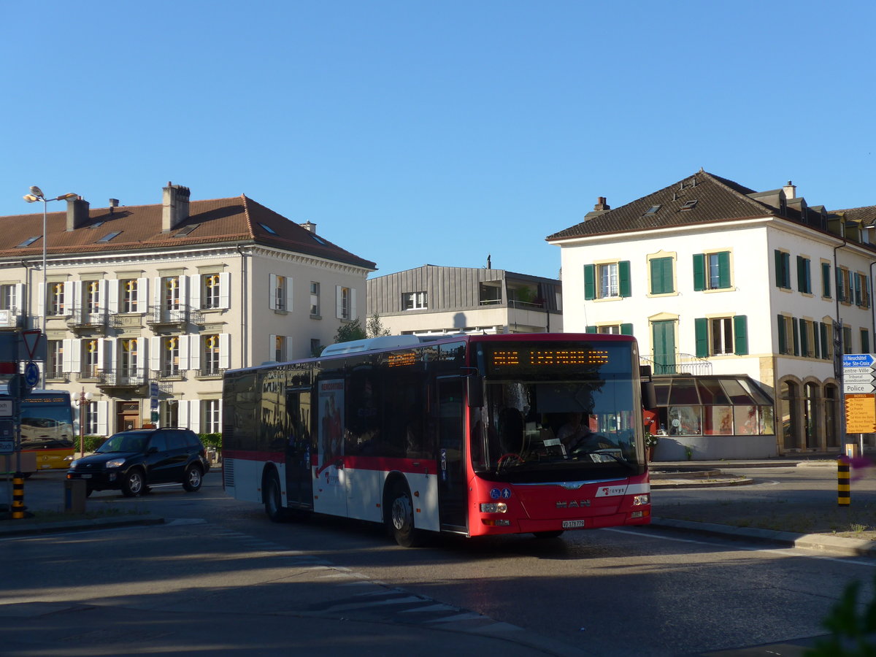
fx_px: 1493
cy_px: 328
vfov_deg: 24.8
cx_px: 438
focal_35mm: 59
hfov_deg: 32.7
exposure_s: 1/800
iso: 80
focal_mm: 12
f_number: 3.5
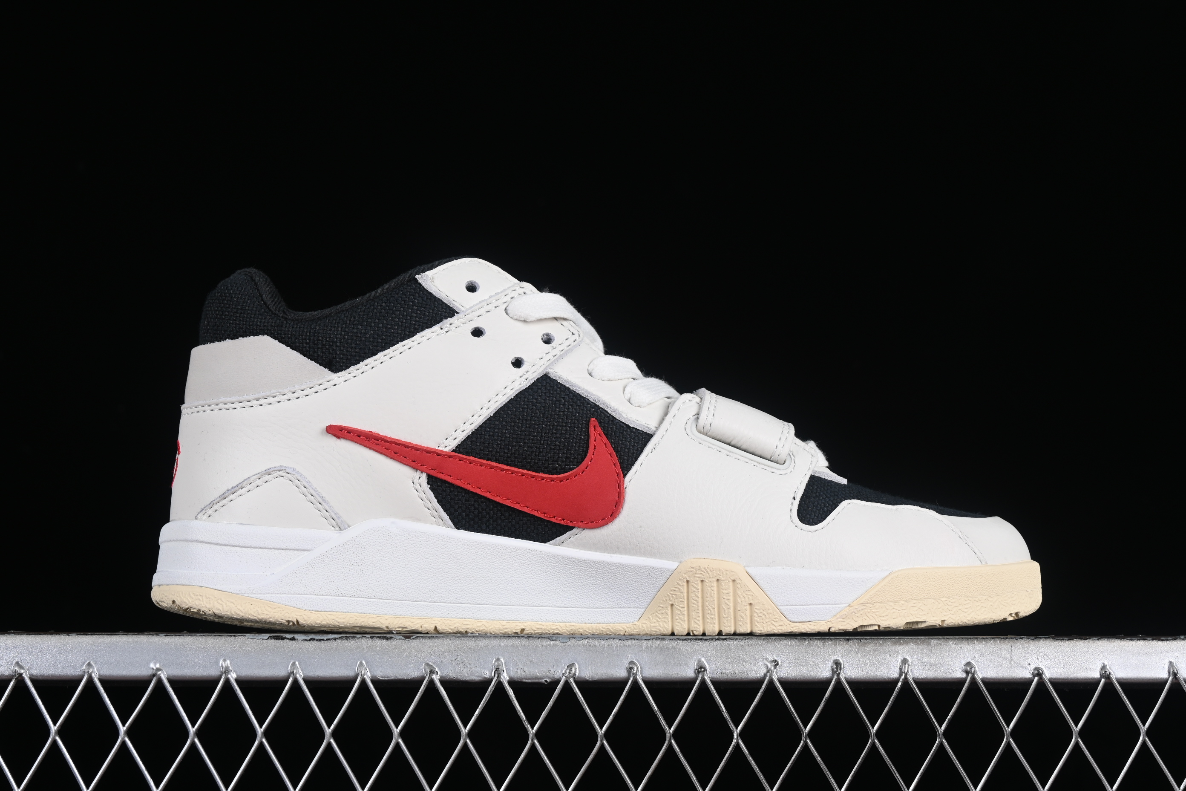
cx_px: 593
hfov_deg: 27.0
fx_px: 2471
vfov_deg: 18.2
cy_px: 396
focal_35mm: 75
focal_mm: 50
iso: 160
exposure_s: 1/80
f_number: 8
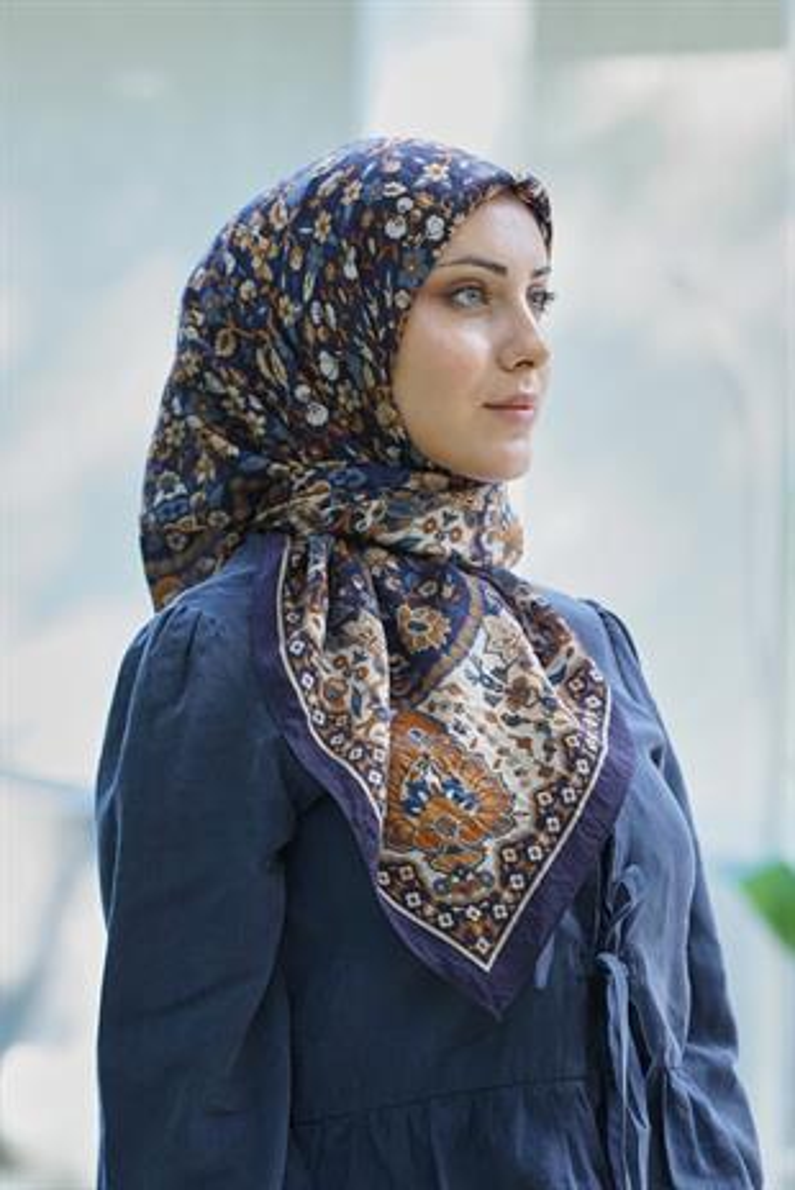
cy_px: 595
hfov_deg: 11.9
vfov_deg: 17.8
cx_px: 398
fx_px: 3803
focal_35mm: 115
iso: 500
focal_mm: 115
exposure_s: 1/125
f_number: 5
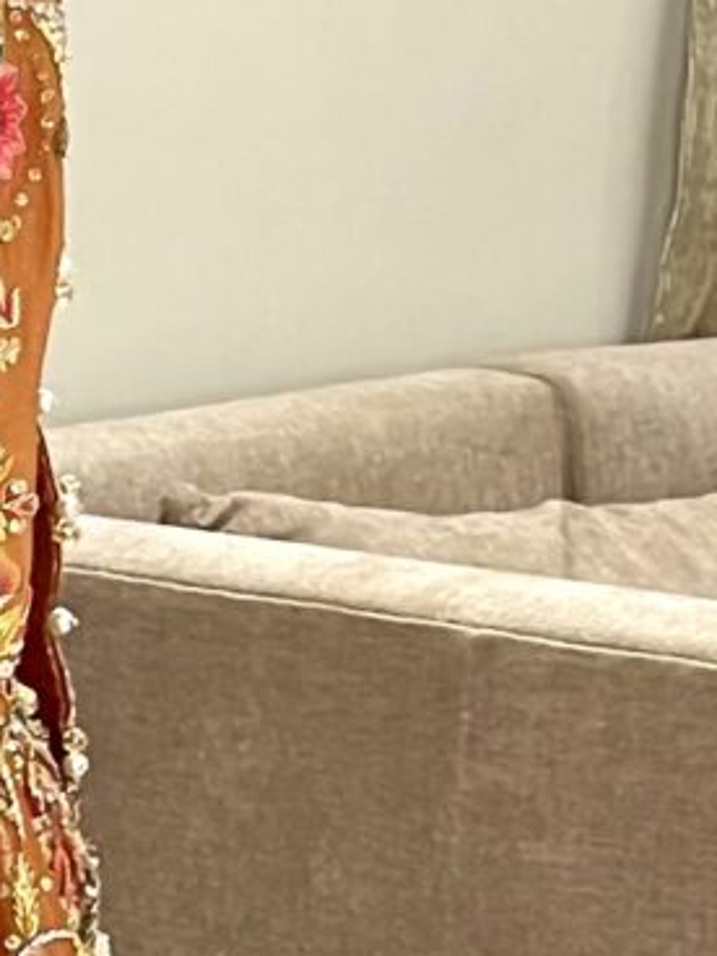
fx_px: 4999
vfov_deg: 10.7
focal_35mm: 181
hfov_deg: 7.8
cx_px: -842
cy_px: 1159
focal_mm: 5.7
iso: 80
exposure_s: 1/50
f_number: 1.5
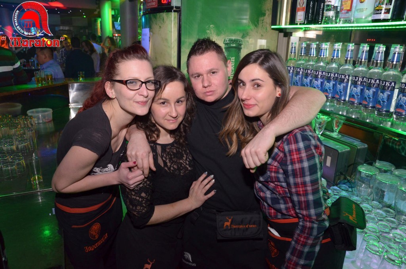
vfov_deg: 50.2
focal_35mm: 26
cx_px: 203
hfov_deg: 70.6
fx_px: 287
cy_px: 134
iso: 1250
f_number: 5.6
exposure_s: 1/25
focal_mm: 17
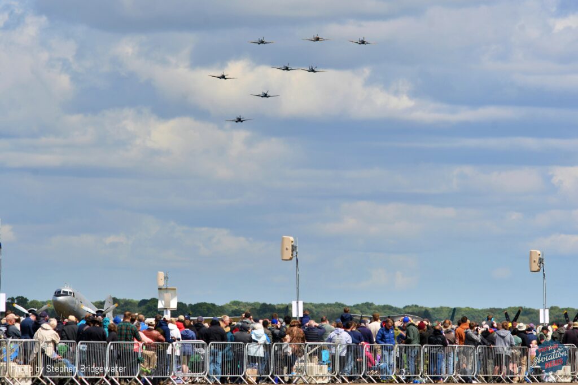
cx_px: 289
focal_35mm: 345
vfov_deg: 4.0
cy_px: 192
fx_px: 5540
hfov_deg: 6.0
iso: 125
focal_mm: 230
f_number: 11
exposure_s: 1/320
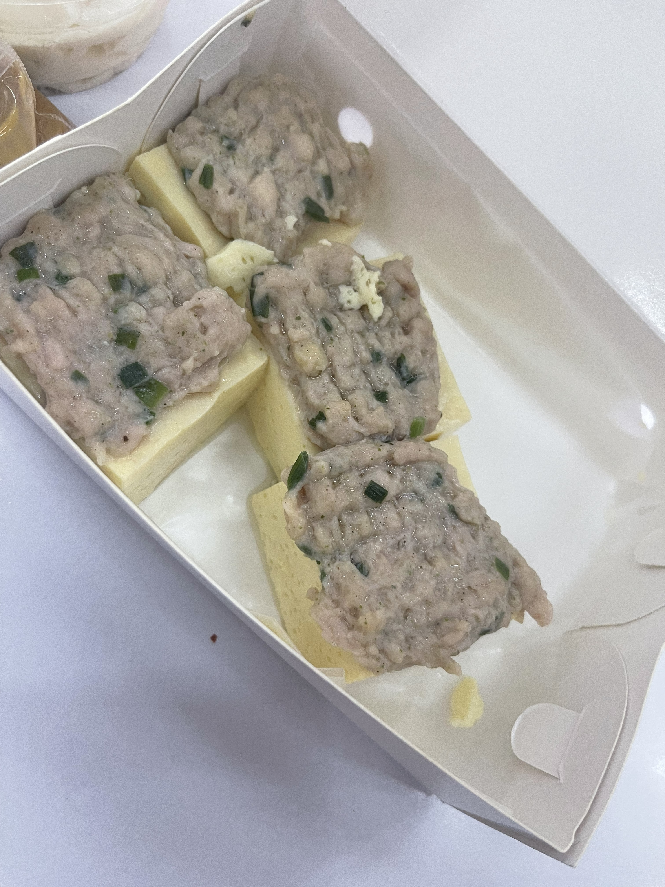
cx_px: 332
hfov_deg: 54.9
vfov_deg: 69.4
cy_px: 444
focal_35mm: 25
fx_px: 640
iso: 125
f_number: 1.6
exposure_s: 1/69
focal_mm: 5.1
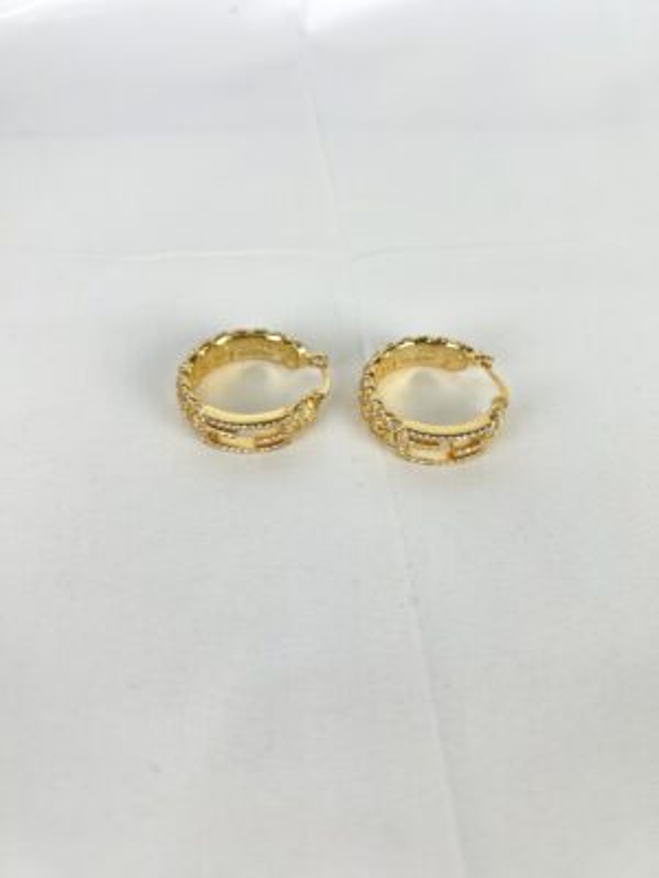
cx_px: 330
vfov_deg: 67.3
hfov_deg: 53.1
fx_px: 660
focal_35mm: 26
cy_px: 439
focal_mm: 5.7
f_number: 1.5
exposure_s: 1/108
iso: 32
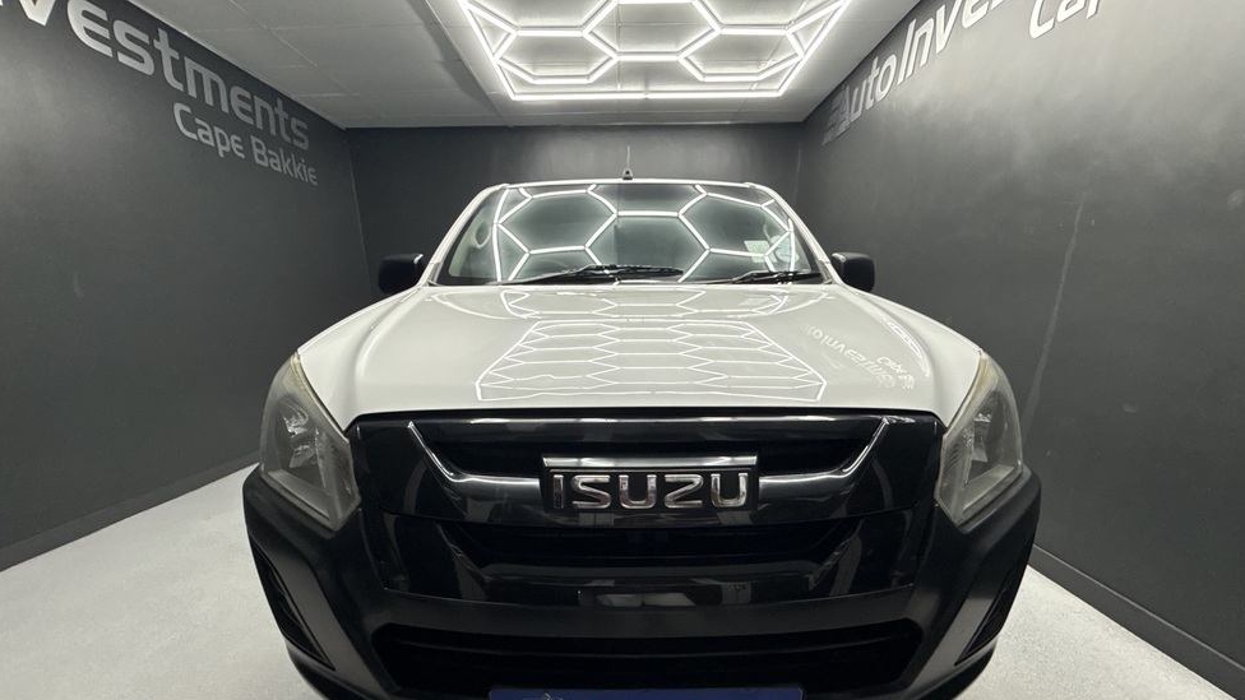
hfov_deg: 99.4
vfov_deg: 64.6
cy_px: 488
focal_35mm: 16
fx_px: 528
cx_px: 625
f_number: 2.2
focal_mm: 2.22
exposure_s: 1/100
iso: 125
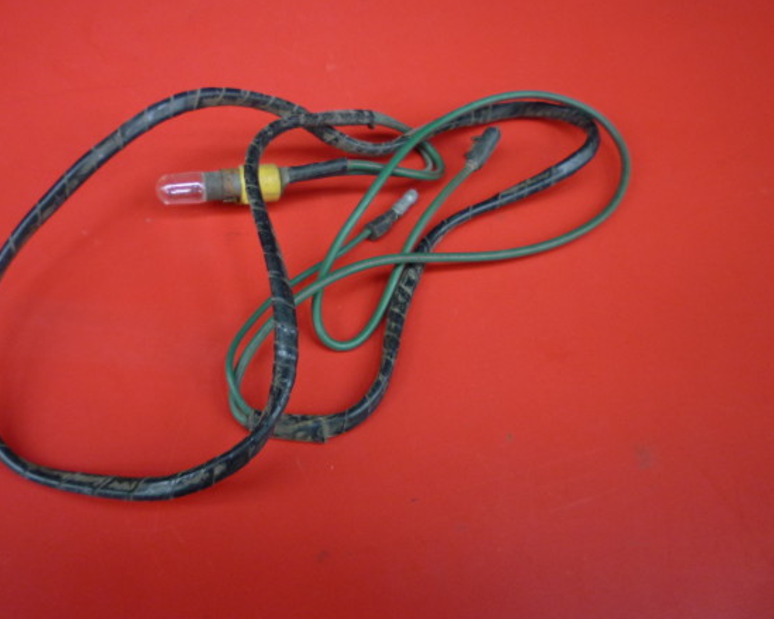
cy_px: 292
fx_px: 756
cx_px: 358
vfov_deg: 44.5
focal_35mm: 33
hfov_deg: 54.2
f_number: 3.3
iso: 200
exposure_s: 1/20
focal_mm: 5.2
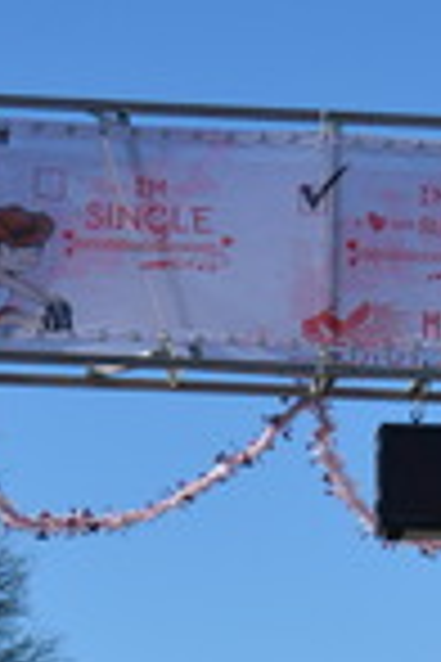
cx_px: 488
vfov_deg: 8.9
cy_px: 1054
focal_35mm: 224
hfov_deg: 6.1
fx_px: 4116
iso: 400
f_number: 6.3
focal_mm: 40
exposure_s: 1/1600
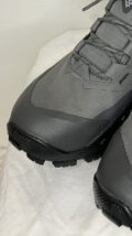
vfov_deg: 35.1
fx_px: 356
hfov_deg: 19.8
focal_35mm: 57
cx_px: 157
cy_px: 37
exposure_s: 1/50
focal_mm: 3.99
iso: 80
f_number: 1.8
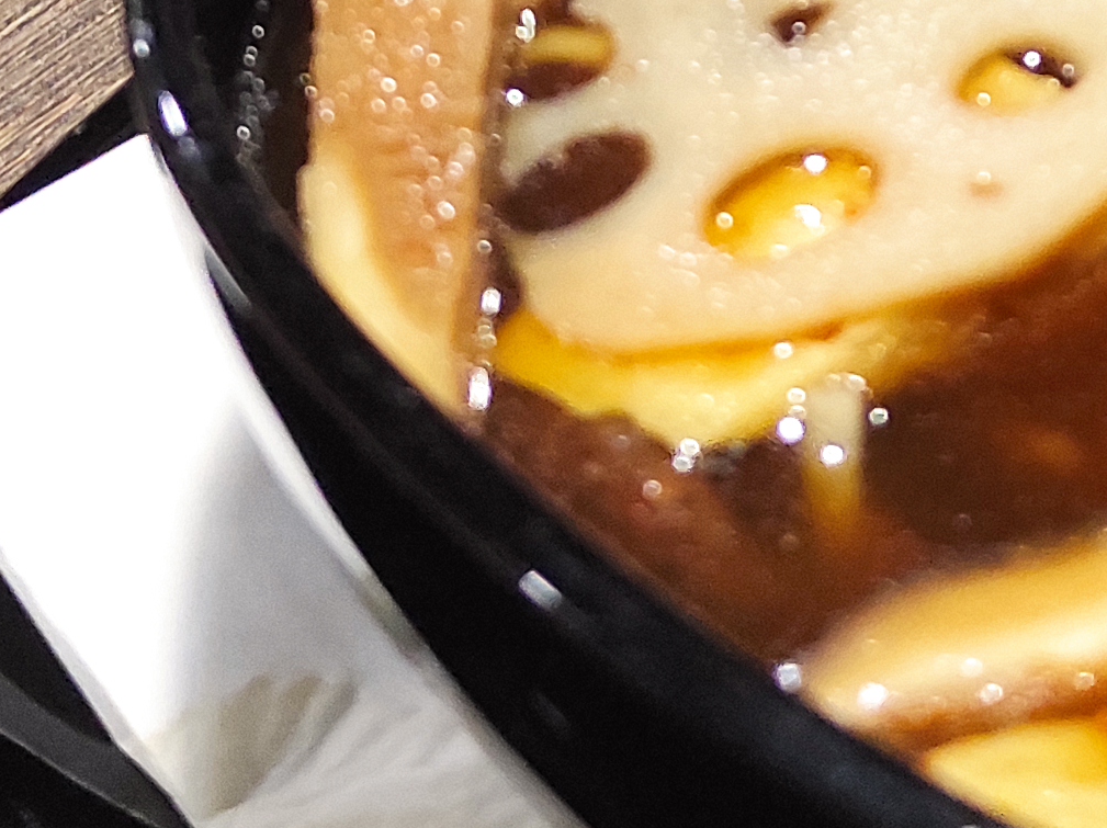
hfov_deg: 17.1
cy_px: -548
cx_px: 642
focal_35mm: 115
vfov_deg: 12.1
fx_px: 3675
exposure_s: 1/33
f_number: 1.89
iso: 1030
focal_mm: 5.43
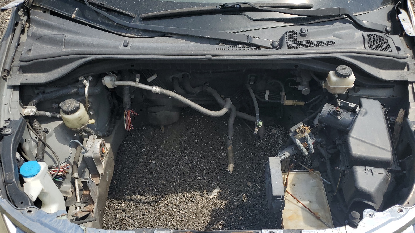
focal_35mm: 29
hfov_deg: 66.1
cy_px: 156
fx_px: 319
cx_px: 206
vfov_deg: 39.7
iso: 50
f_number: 1.5
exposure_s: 1/2500
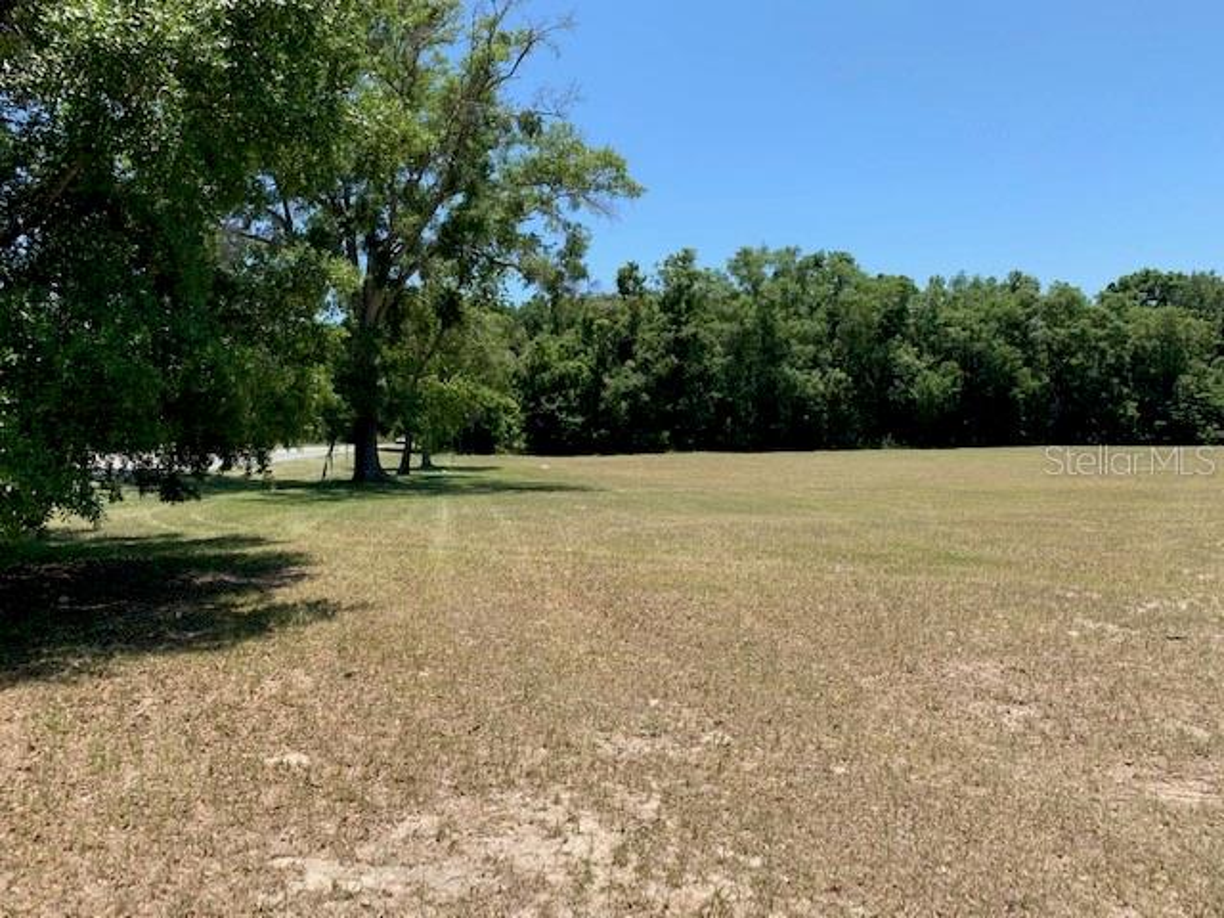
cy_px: 459
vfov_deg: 53.1
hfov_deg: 67.3
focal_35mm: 26
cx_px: 612
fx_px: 919
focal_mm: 4.25
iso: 25
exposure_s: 1/1406
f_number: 1.8
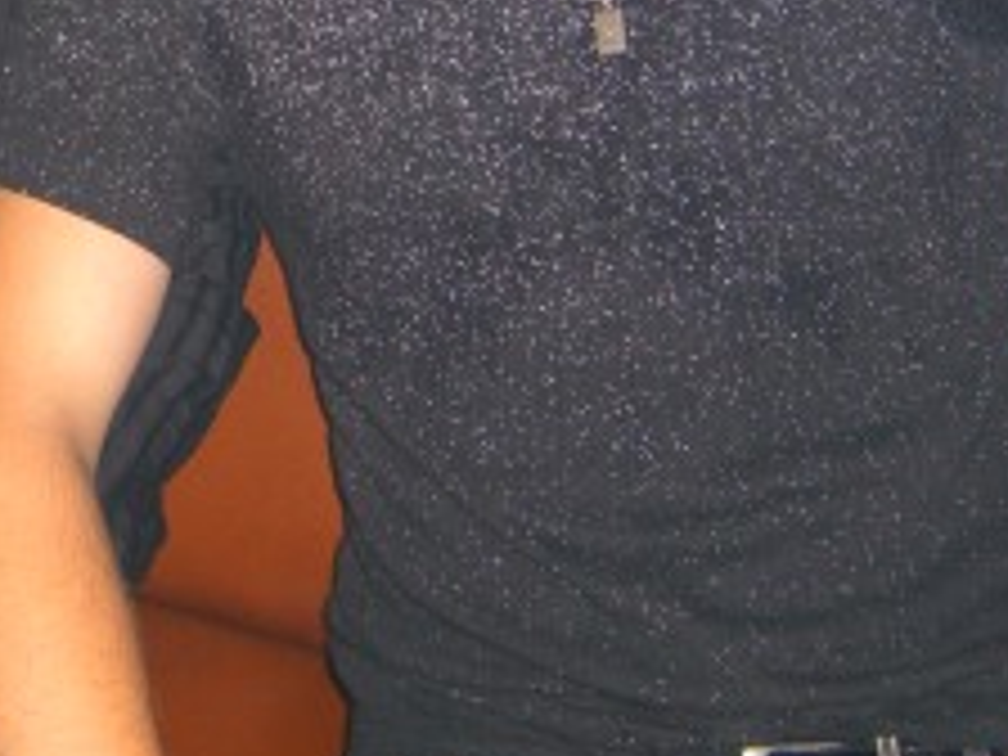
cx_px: 9
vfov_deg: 14.1
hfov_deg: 18.8
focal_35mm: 102
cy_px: -144
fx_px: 2970
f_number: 2.8
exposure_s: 1/60
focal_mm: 7.9
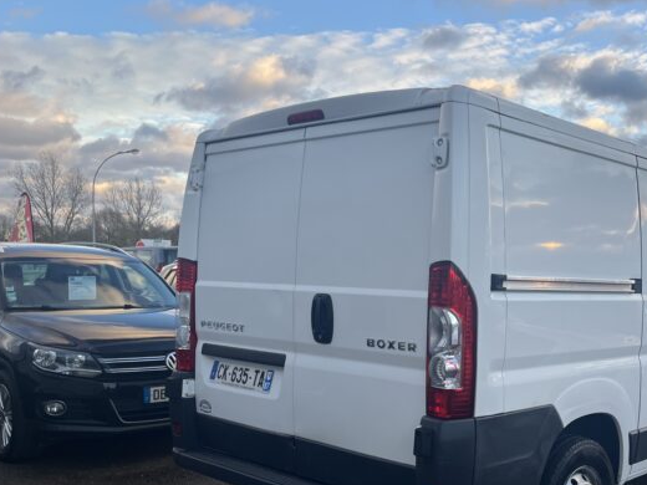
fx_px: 748
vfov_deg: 35.8
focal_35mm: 40
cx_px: 462
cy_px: 292
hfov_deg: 45.6
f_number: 1.6
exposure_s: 1/608
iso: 50
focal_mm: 5.1
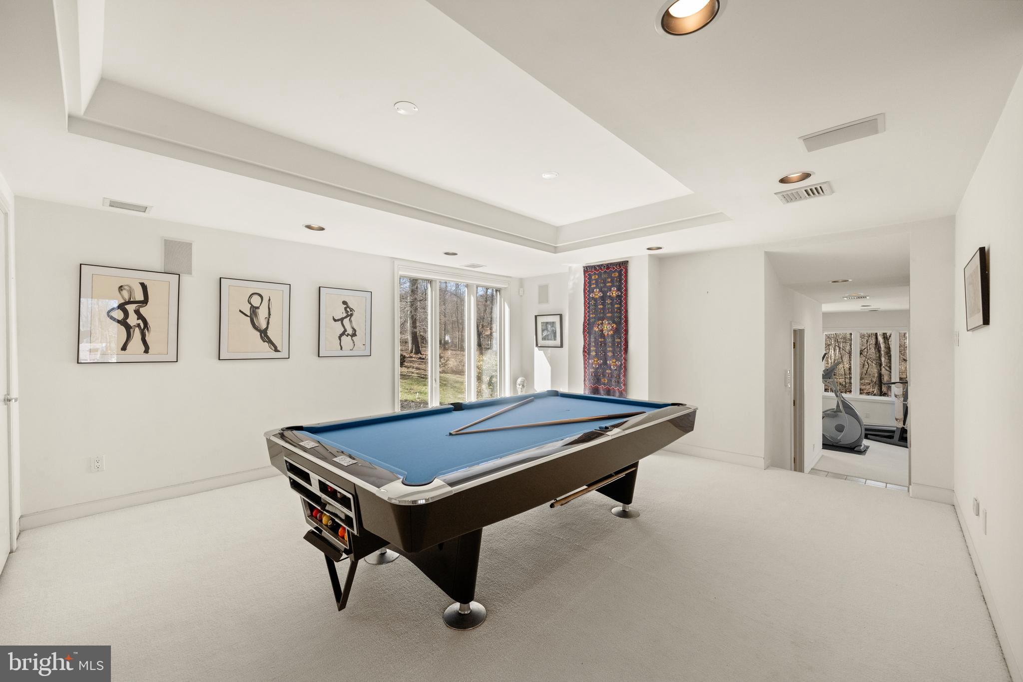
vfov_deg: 81.2
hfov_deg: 104.3
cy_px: 341
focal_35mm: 14
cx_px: 512
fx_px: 398
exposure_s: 1/400
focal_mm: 14
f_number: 5
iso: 640
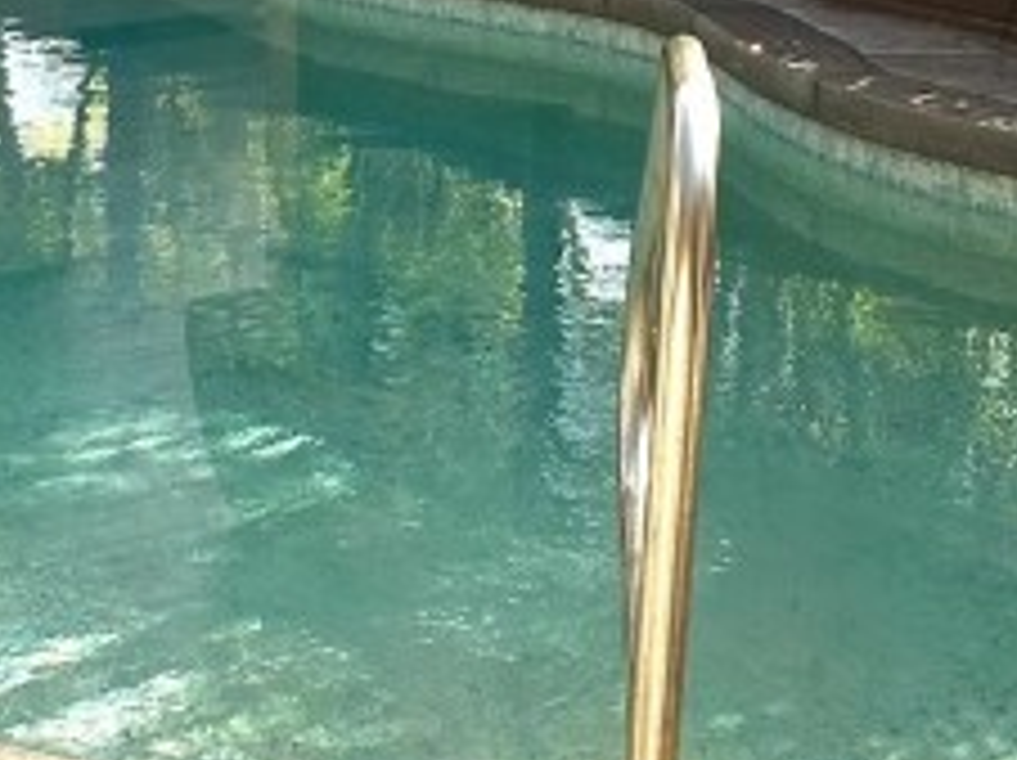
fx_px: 3463
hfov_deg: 16.7
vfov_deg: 12.0
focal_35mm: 118
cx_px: 423
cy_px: -324
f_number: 1.5
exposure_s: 1/138
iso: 32
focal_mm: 5.7
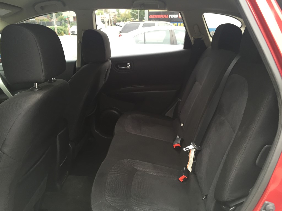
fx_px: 236
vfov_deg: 48.2
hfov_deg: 61.7
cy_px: 106
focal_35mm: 29
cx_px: 141
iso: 32
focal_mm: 4.15
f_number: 2.2
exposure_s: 1/30
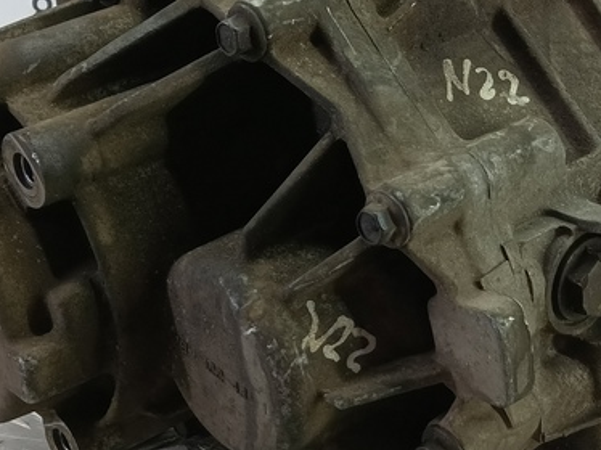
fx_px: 1093
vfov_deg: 23.2
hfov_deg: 30.4
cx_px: 431
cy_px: 180
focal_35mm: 63
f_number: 1.6
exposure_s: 1/50
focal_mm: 4.11
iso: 138
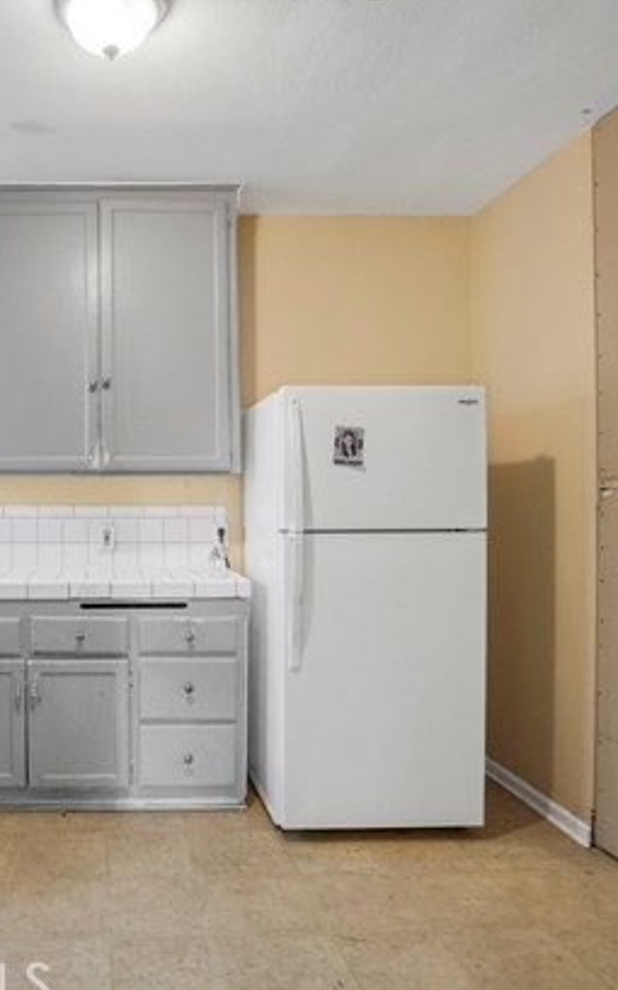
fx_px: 647
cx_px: 95
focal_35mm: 24
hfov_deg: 47.3
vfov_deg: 74.8
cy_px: 501
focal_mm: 10
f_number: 5.6
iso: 100
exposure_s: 1/30
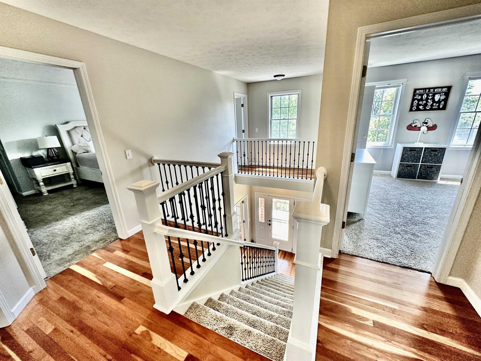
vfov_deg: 85.7
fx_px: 195
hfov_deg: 102.1
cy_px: 180
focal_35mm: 14
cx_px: 240
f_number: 2.2
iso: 200
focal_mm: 2.22
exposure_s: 1/120
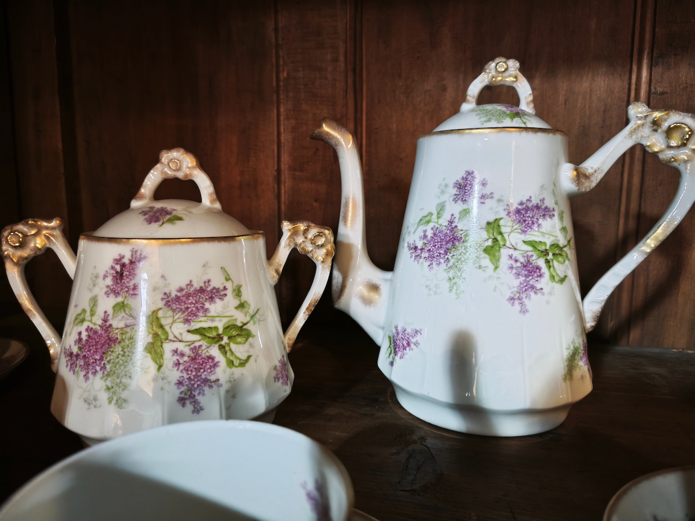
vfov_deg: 58.9
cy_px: 260
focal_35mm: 23
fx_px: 462
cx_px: 348
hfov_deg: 73.9
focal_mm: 5.35
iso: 1600
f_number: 1.7
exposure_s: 1/25
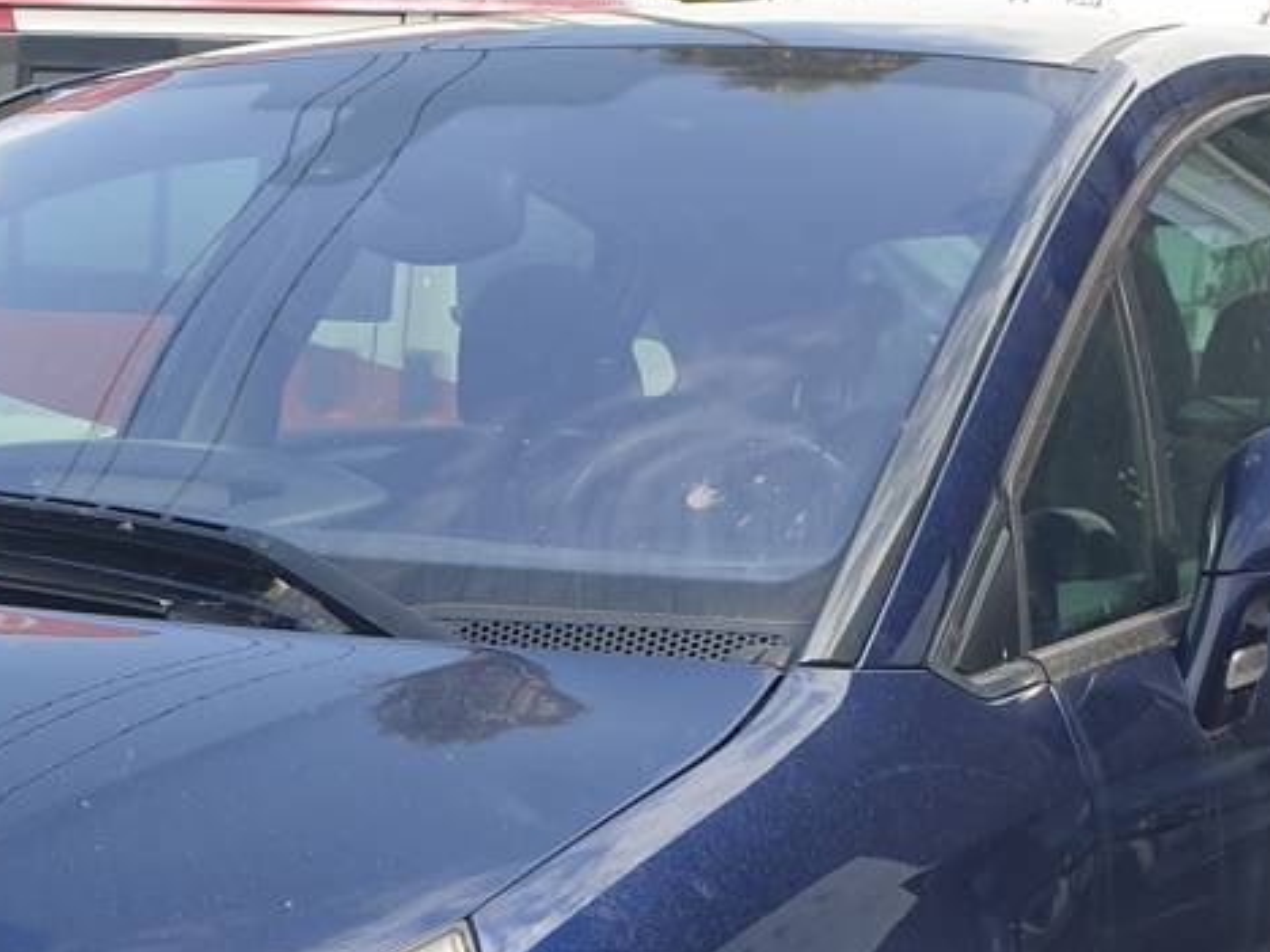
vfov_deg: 16.9
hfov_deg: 23.8
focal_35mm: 80
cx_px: 138
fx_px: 2935
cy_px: 1383
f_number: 2.4
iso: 50
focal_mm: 4.3
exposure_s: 1/539
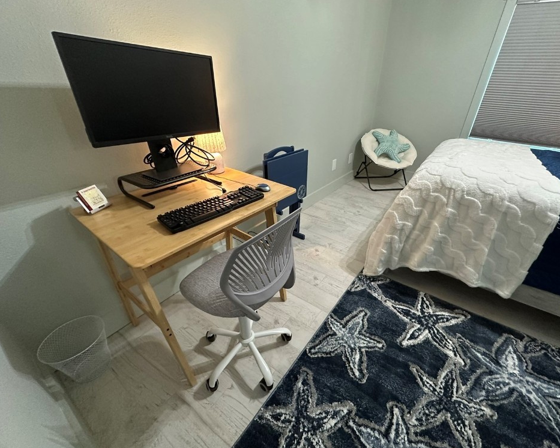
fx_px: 249
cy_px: 224
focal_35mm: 15
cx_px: 306
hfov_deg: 96.5
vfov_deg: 84.0
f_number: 2.2
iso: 500
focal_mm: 2.22
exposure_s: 1/60
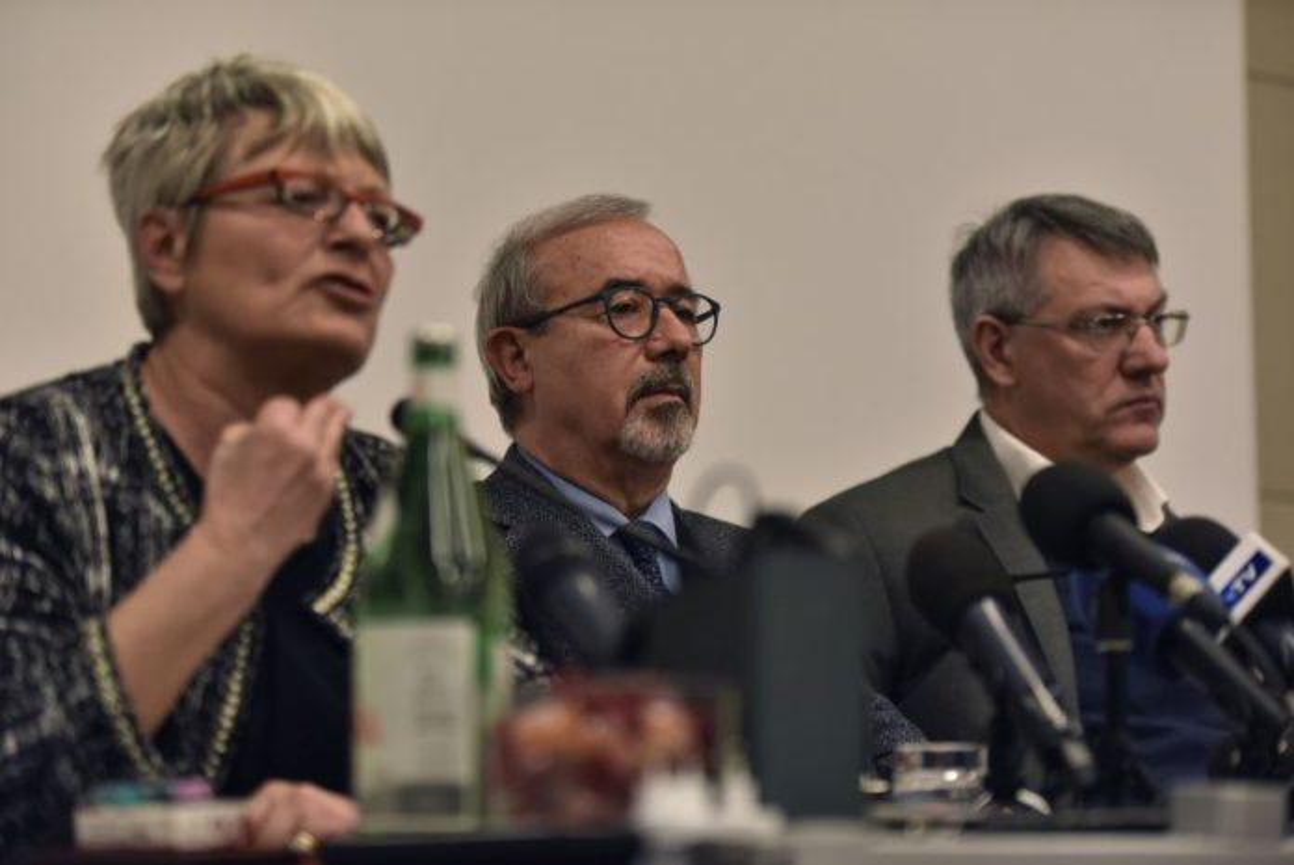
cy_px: 432
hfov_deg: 18.2
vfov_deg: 12.3
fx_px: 4028
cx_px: 647
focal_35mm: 112
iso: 3200
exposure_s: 1/200
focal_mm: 112
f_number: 2.8
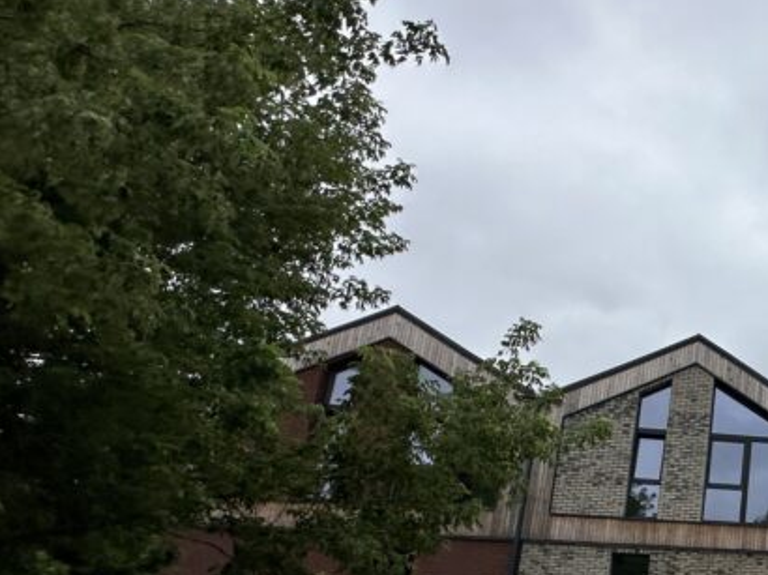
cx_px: 897
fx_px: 776
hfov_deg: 39.7
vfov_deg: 39.5
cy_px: 435
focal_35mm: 35
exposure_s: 1/2212
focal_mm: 2.22
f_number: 2.2
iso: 50
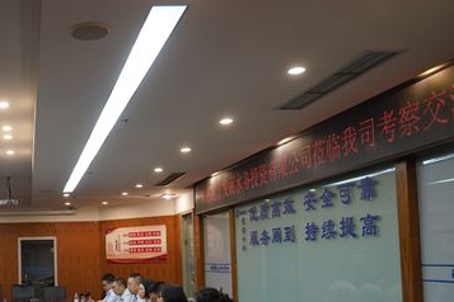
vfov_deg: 28.2
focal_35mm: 47
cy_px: 230
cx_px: 34
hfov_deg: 38.6
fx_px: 593
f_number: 4
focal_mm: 24
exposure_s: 1/160
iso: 1250
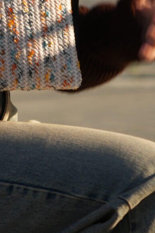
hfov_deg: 4.6
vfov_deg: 6.9
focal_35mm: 294
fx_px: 1900
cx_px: -79
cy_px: -111
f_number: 2.8
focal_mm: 44.2
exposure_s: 1/100
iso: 100
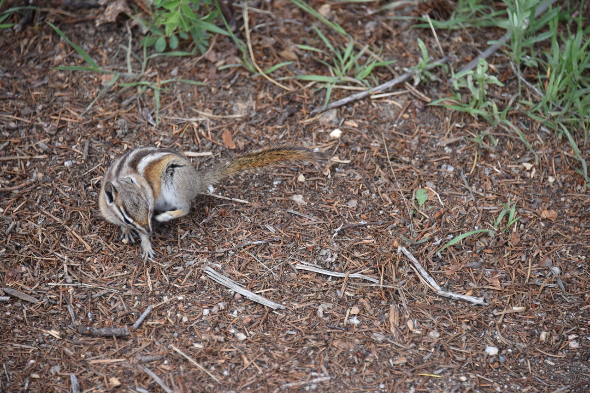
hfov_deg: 6.9
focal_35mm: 300
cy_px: 196
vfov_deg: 4.6
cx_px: 295
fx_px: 4917
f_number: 5.6
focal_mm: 300
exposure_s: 1/640
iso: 640
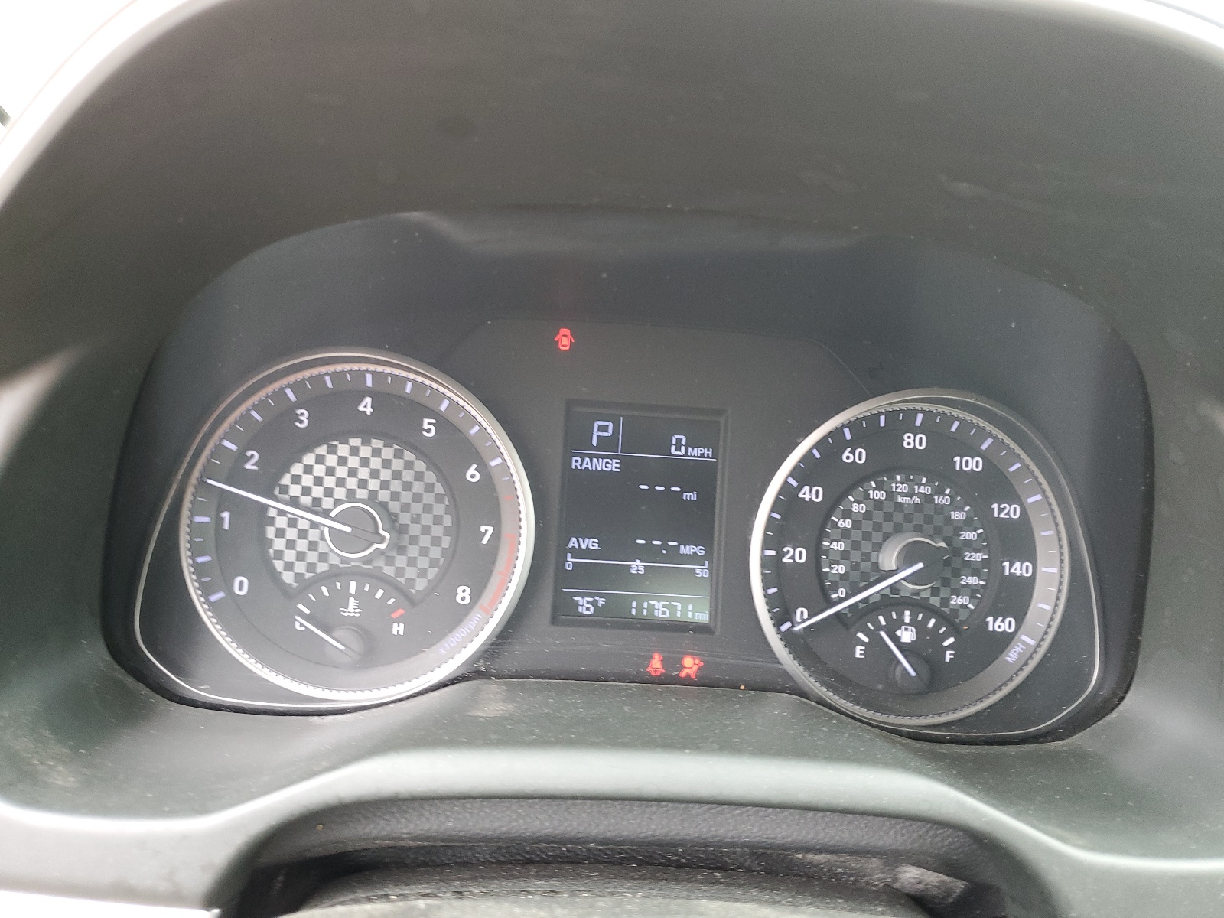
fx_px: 919
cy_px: 459
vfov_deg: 53.1
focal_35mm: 26
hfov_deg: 67.3
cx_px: 612
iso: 107
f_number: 1.5
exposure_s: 1/60.2
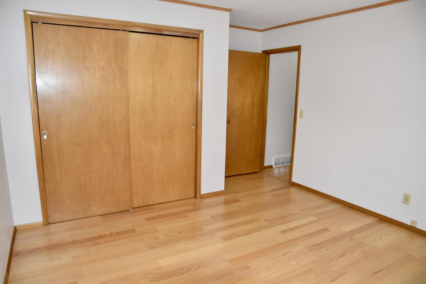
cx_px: 213
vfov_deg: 53.1
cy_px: 142
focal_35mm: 24
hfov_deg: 73.7
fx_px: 284
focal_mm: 16
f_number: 4.5
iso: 800
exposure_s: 1/80
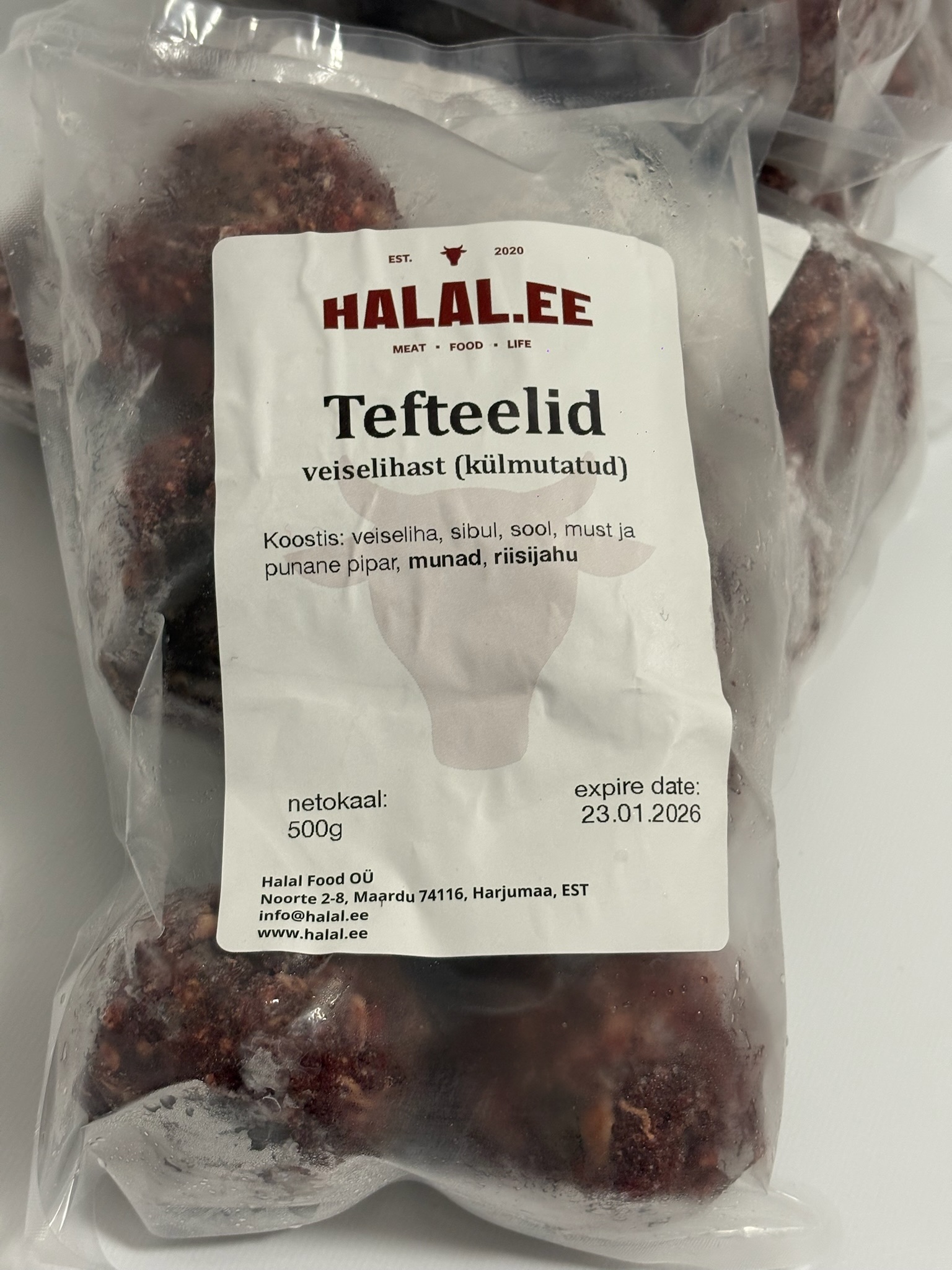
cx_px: 476
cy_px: 635
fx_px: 1907
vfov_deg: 36.8
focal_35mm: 52
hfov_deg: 28.0
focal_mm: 5.96
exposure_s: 1/59
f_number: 1.6
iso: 100
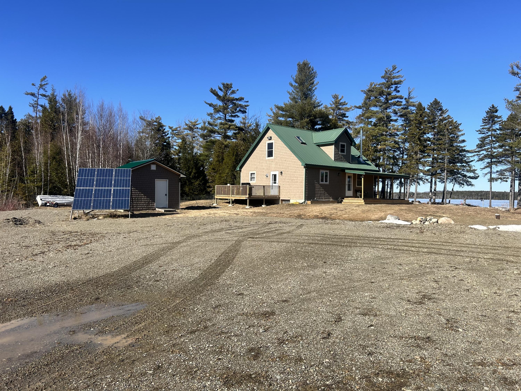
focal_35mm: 26
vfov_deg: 53.1
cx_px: 260
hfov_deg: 67.3
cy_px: 196
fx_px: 391
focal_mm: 5.7
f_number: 1.5
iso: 50
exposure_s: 1/3968
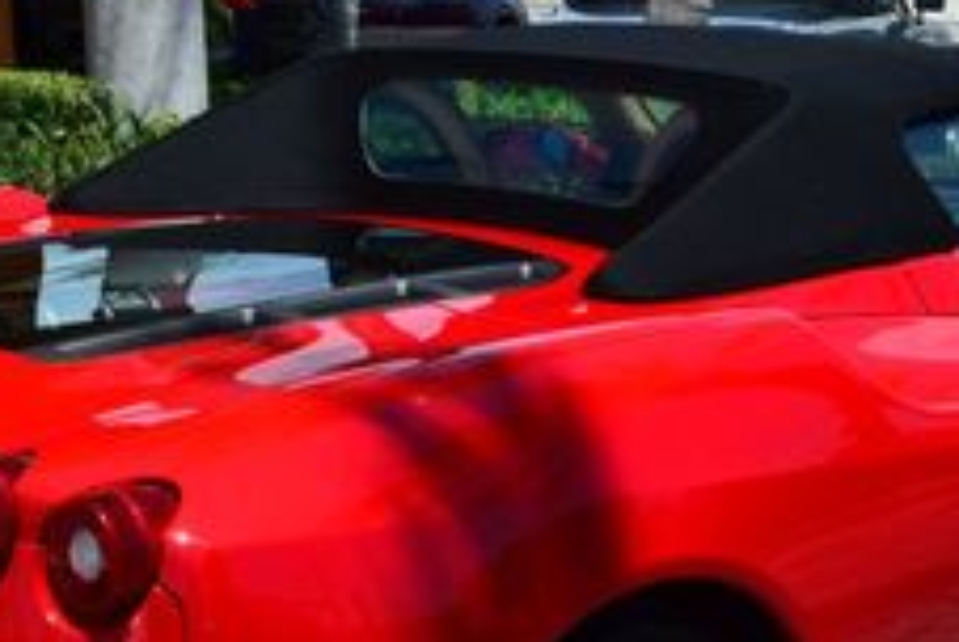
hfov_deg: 21.9
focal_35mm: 93
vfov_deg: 14.5
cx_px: 520
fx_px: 2481
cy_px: 640
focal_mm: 22
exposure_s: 1/800
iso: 800
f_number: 14
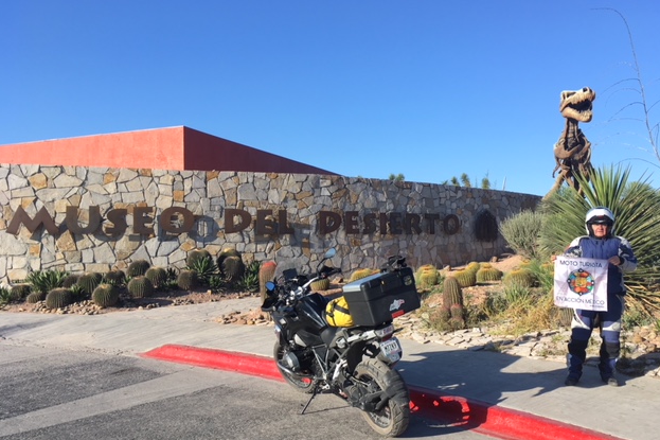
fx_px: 568
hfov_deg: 60.3
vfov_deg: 42.3
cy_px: 237
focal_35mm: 31
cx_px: 333
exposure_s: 1/739
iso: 25
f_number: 2.2
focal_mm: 4.15
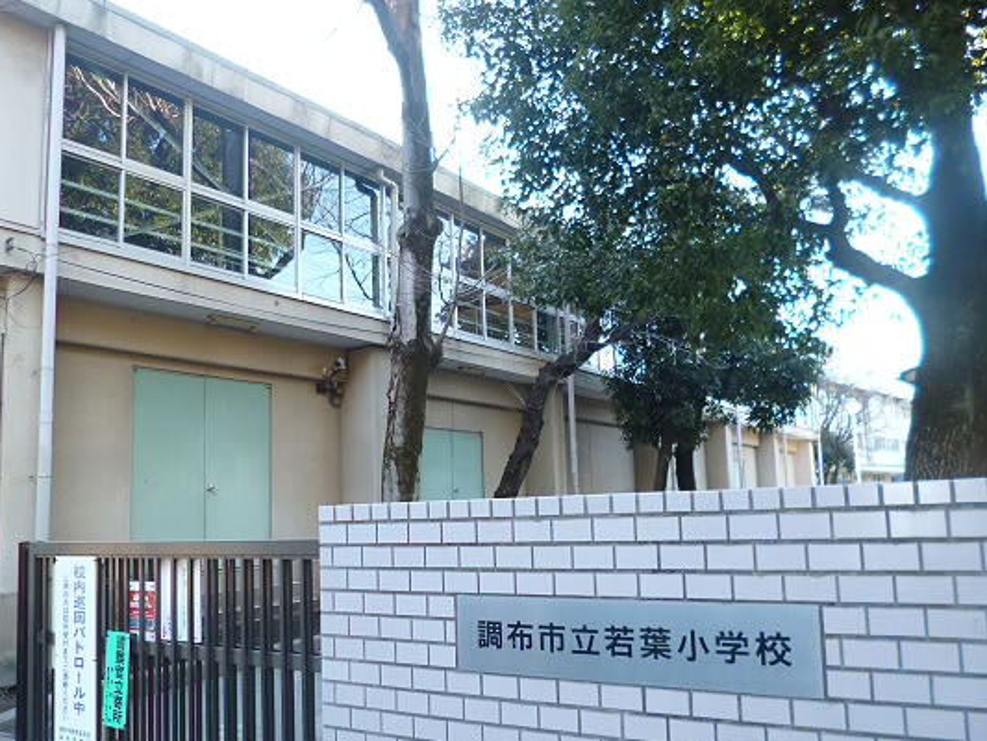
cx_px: 448
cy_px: 415
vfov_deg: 51.3
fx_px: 770
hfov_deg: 65.2
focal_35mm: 27
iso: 100
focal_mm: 4.3
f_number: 2.5
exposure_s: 1/60
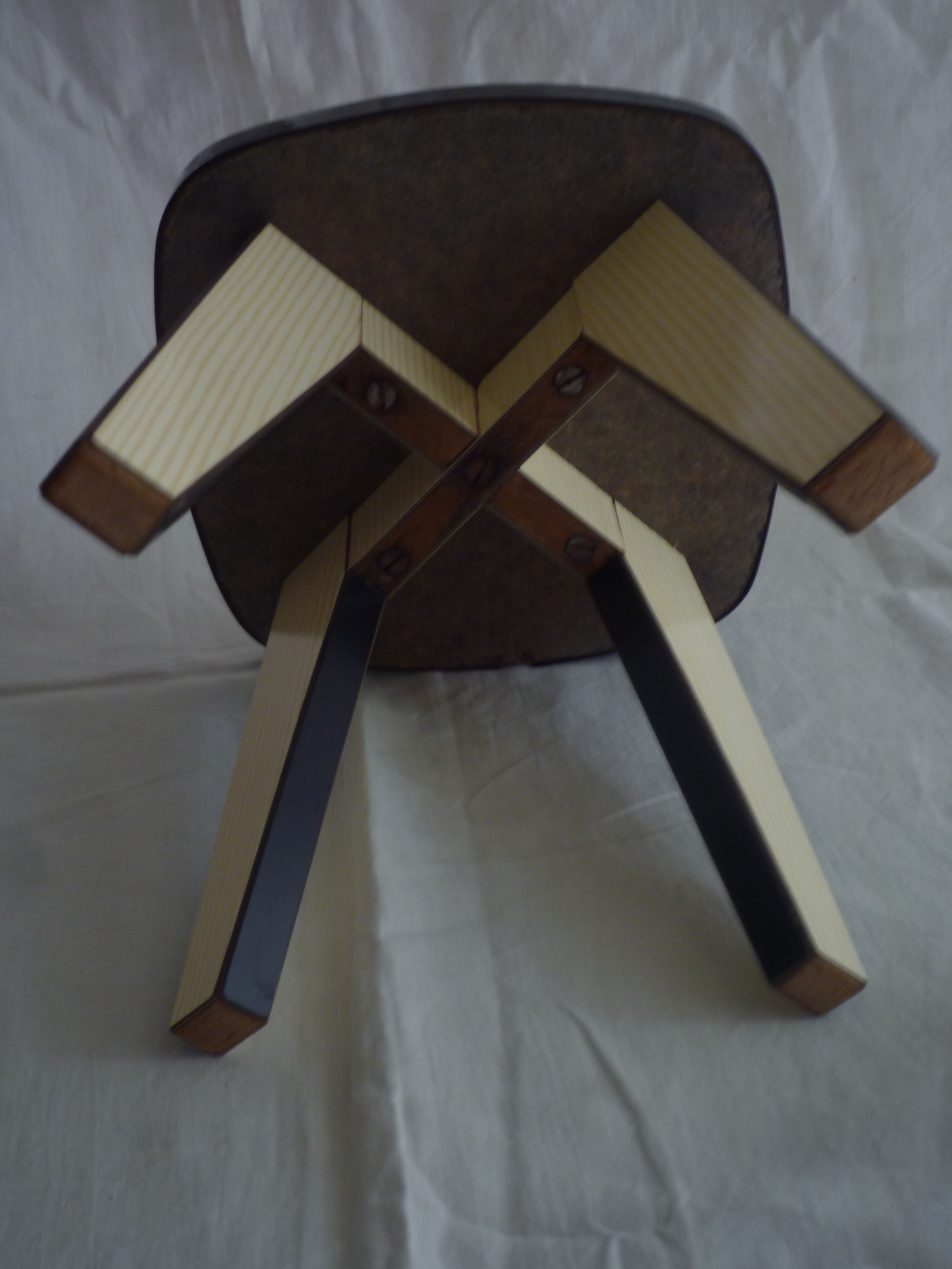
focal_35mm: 42
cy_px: 634
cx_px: 476
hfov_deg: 34.3
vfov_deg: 44.8
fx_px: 1540
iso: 80
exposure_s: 1/8
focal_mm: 7.3
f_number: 4.1
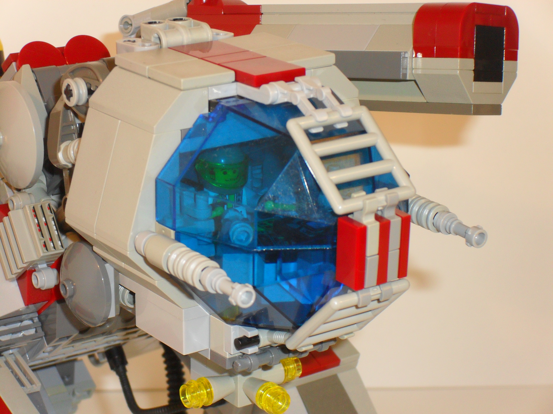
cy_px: 207
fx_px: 1677
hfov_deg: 18.7
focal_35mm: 105
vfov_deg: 14.1
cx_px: 276
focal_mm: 18.9
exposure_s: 1/60
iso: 200
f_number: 5.8
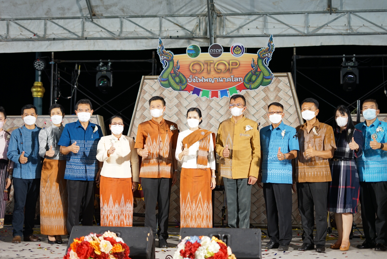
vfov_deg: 26.5
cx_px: 194
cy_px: 132
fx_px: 549
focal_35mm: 51
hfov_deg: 38.9
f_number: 2
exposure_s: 1/125
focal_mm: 50
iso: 400
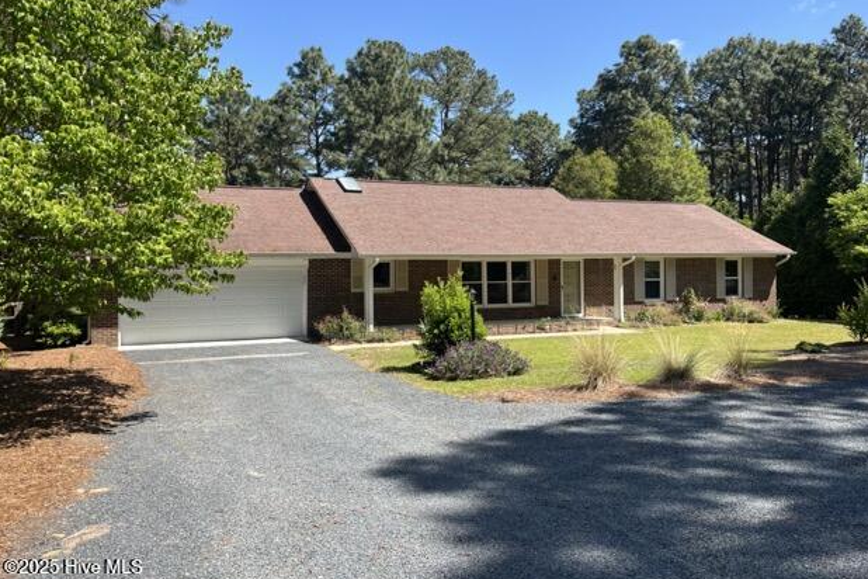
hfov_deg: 65.5
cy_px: 260
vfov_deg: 46.3
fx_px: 675
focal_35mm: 28
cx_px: 447
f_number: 1.5
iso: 50
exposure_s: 1/2353
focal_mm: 5.7
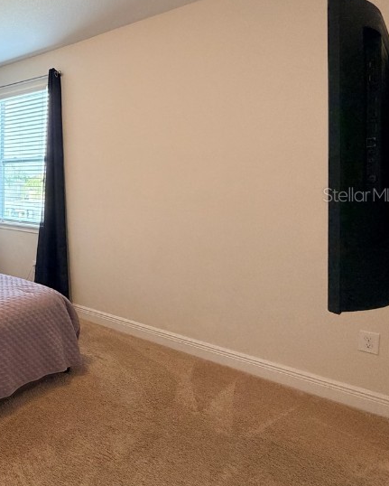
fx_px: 374
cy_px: 194
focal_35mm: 26
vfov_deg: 65.4
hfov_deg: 41.6
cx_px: -54
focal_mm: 2.22
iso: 250
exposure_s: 1/60
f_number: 2.2
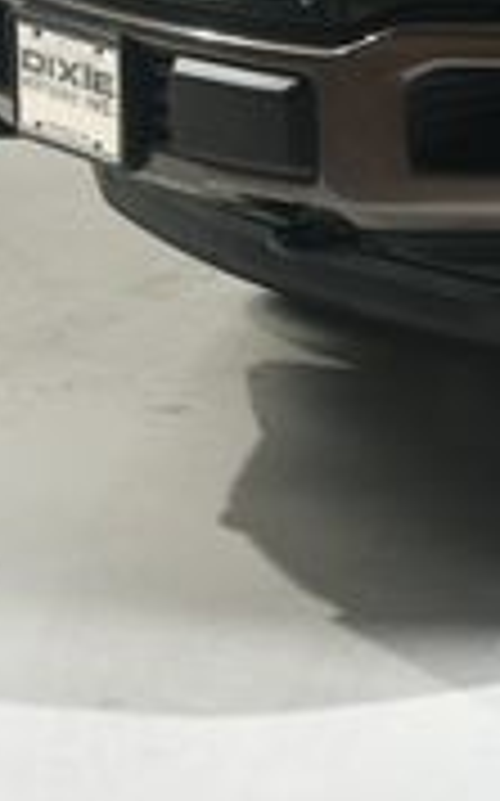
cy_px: -108
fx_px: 3123
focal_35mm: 143
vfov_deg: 14.3
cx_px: 1261
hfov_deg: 8.3
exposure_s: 1/160
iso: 100
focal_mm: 26
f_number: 11
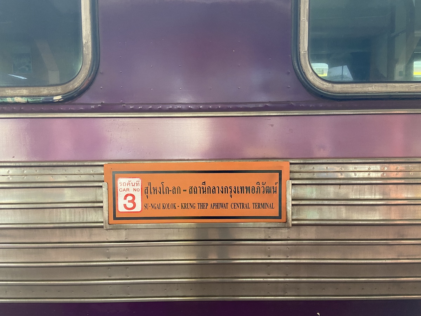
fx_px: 316
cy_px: 158
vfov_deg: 53.1
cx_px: 210
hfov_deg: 67.3
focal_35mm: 26
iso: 200
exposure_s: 1/60
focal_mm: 4.25
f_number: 1.8
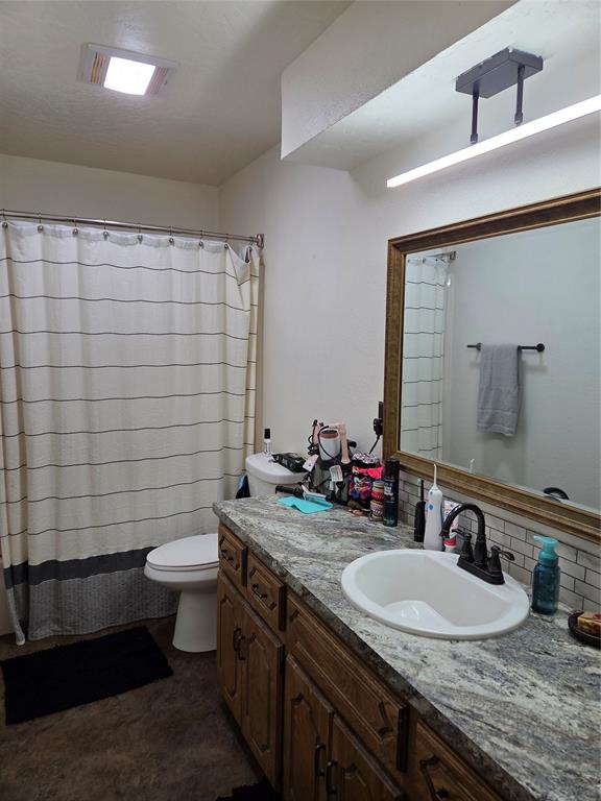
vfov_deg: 73.9
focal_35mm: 23
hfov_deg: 58.9
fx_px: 532
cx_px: 300
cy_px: 400
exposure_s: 1/120
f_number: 1.8
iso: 80
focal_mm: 5.4
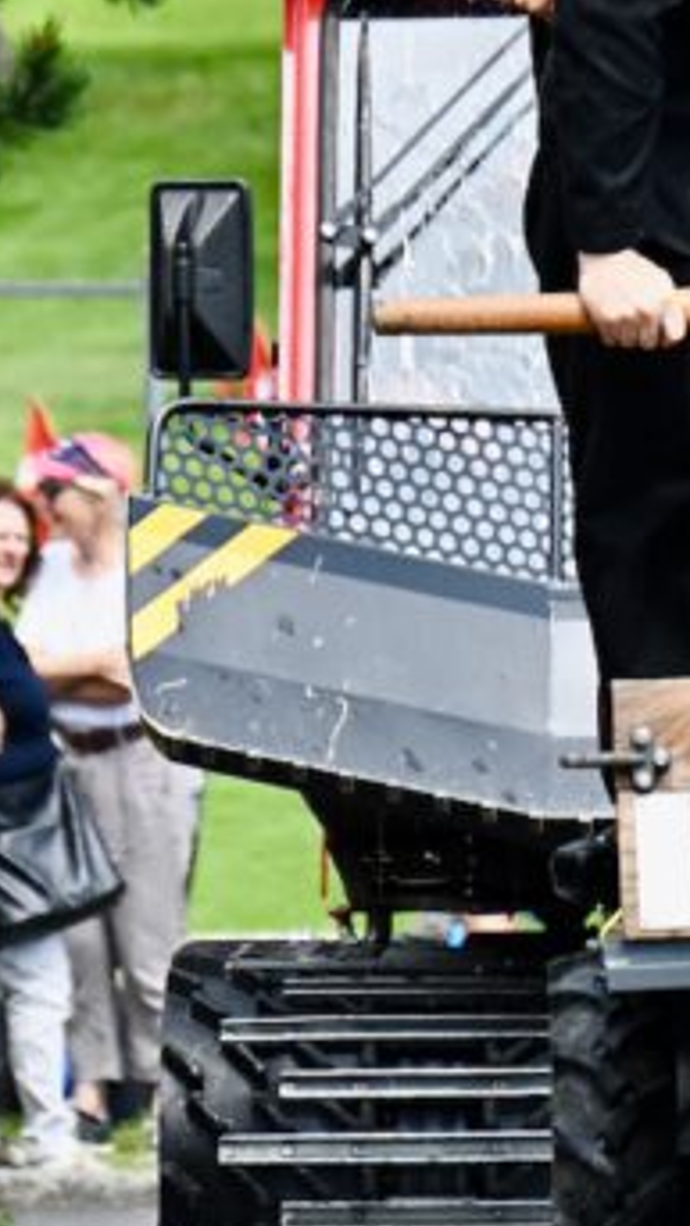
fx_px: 21852
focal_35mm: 672
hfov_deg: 1.8
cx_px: 1039
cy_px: -214
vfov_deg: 3.2
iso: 160
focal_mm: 200
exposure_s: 1/250
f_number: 6.3
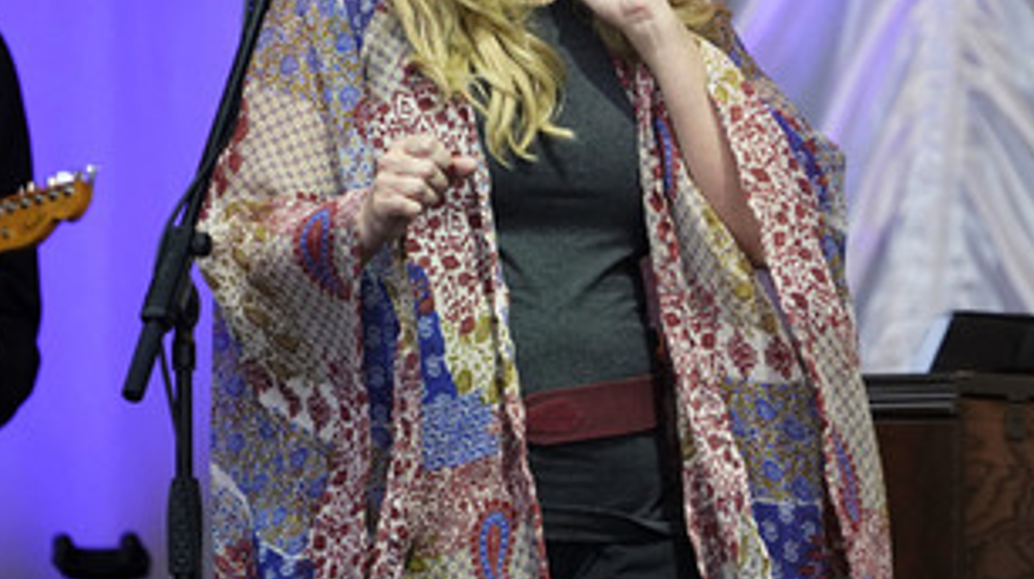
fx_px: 25310
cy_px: 111
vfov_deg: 1.3
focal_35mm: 924
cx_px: 524
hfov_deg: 2.3
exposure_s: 1/320
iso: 2500
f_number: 6.3
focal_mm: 600
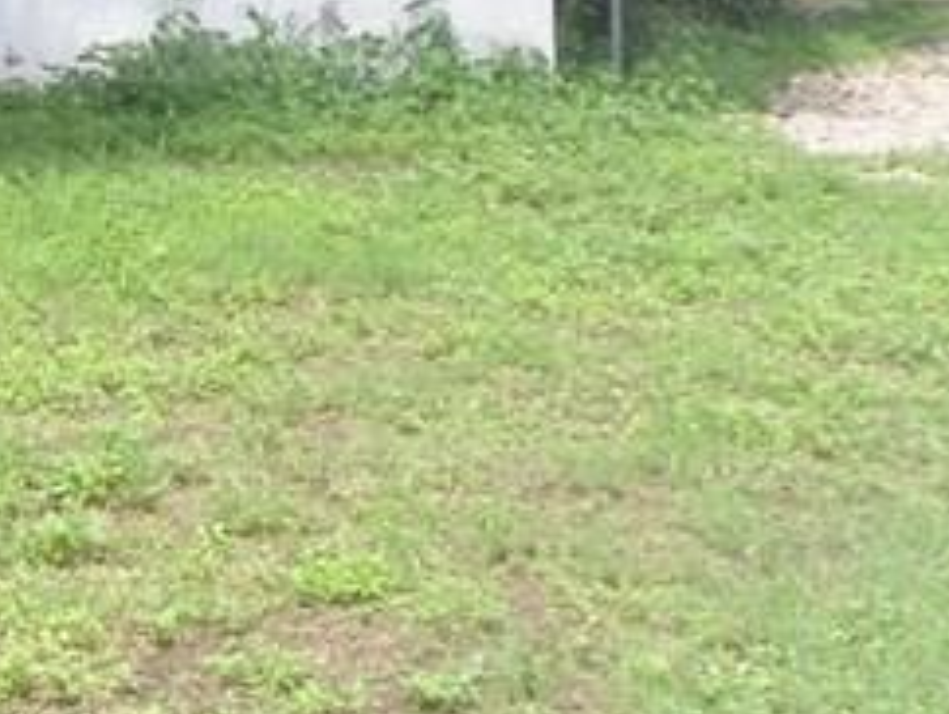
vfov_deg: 13.1
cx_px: -835
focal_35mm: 110
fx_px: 3019
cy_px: -141
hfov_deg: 15.1
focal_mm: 4.6
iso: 64
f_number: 4
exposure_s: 1/160
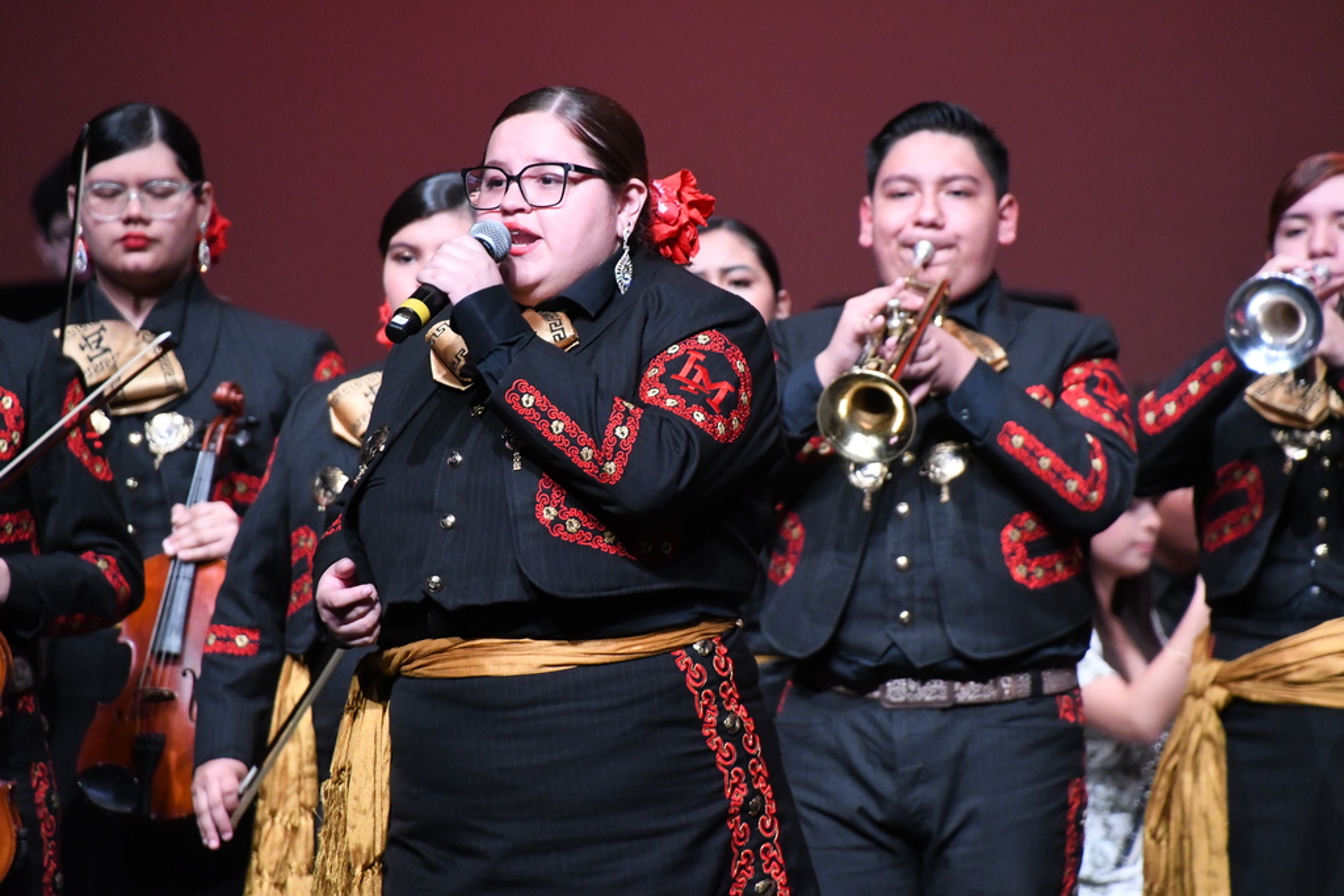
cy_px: 448
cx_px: 672
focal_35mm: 450
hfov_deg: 4.6
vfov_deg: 3.1
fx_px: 16801
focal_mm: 300
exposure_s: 1/200
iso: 6400
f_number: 6.3
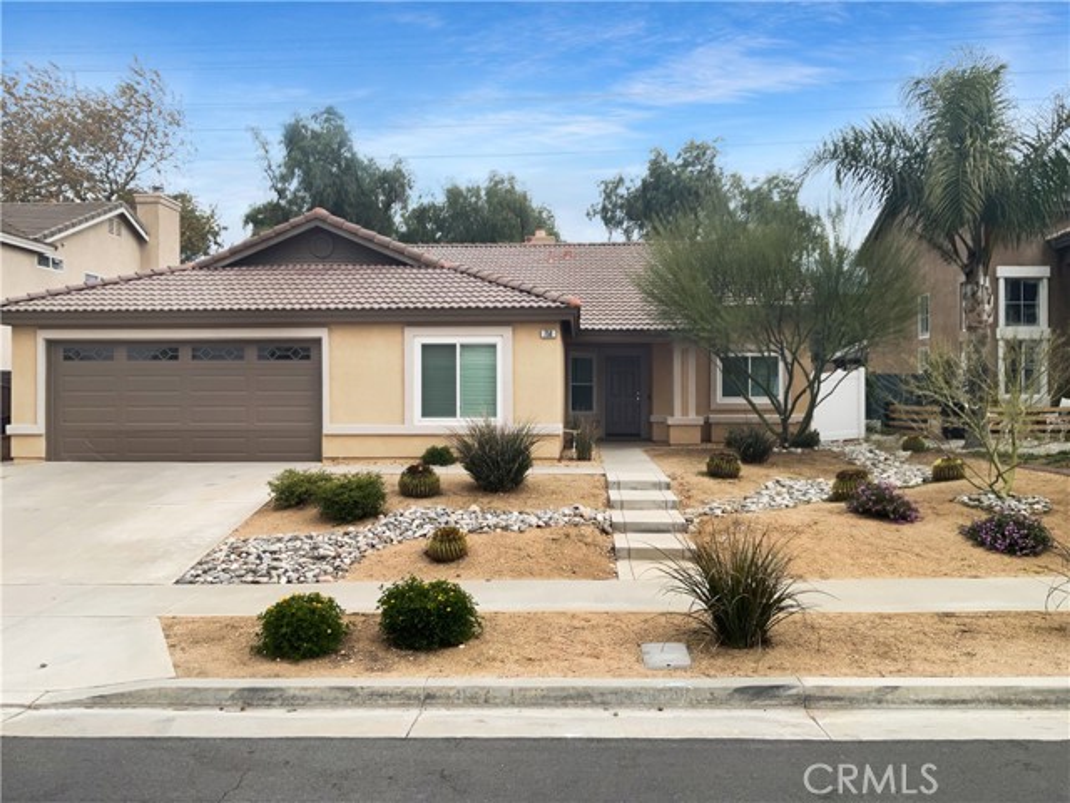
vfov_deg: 48.2
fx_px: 896
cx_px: 535
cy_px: 402
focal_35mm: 29
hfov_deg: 61.7
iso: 16
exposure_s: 1/750
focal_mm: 3
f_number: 1.8
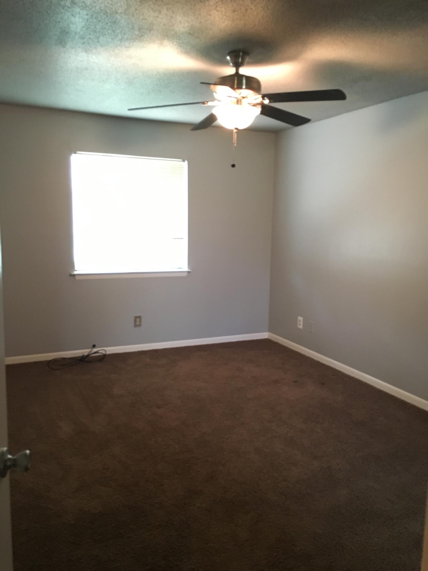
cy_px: 286
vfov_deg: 61.7
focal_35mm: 29
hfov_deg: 48.2
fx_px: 478
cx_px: 214
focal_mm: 4.15
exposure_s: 1/17
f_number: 2.2
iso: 400
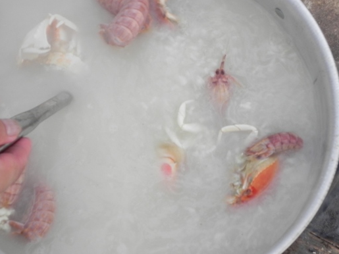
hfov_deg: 19.3
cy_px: 108
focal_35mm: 102
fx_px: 999
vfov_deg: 14.5
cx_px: 147
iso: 160
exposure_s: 1/160
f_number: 5
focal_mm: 13.4
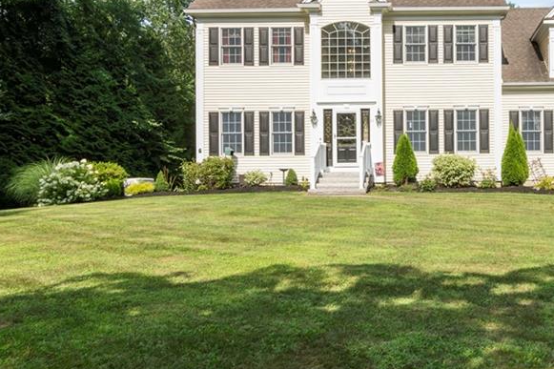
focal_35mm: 37
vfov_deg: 35.8
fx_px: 569
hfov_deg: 48.9
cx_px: 442
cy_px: 154
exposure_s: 1/200
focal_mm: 14
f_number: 11
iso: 100
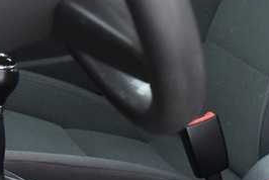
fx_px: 1092
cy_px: 69
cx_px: 339
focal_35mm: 146
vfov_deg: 9.4
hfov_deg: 13.6
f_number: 4
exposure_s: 1/20
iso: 4000
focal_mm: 24
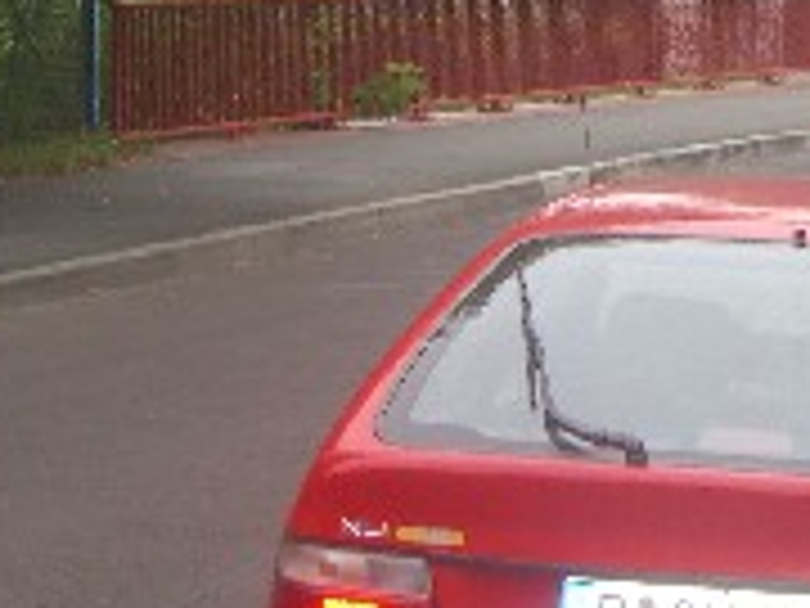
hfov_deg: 10.4
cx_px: 1105
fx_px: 4329
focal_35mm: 185
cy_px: -38
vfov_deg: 8.0
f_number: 3.6
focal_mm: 11.8
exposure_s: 1/80
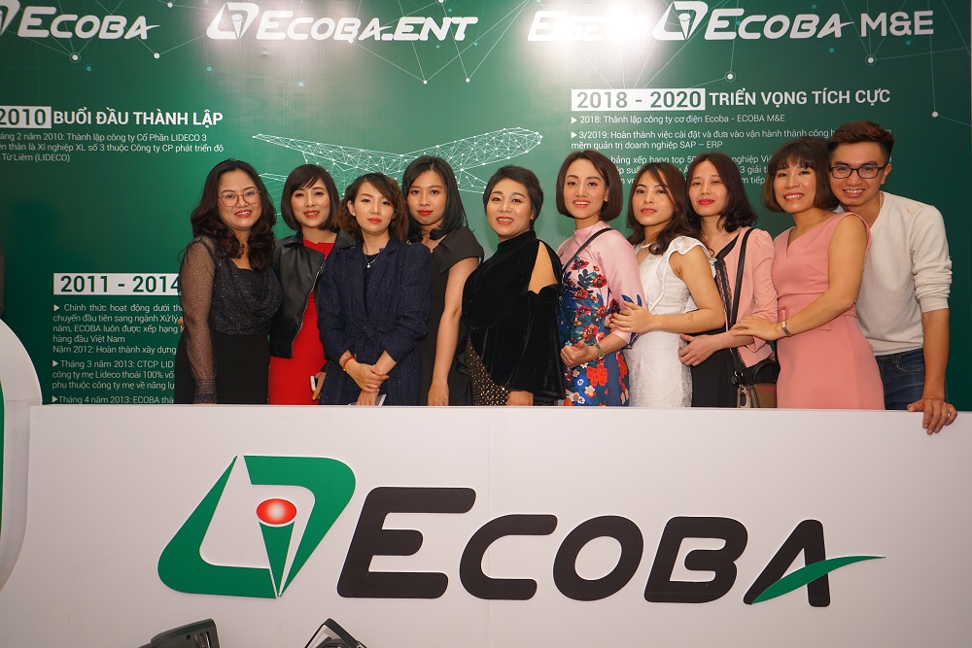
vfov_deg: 43.6
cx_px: 486
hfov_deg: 61.9
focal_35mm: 30
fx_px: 810
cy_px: 324
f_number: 4
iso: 400
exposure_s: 1/60
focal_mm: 30
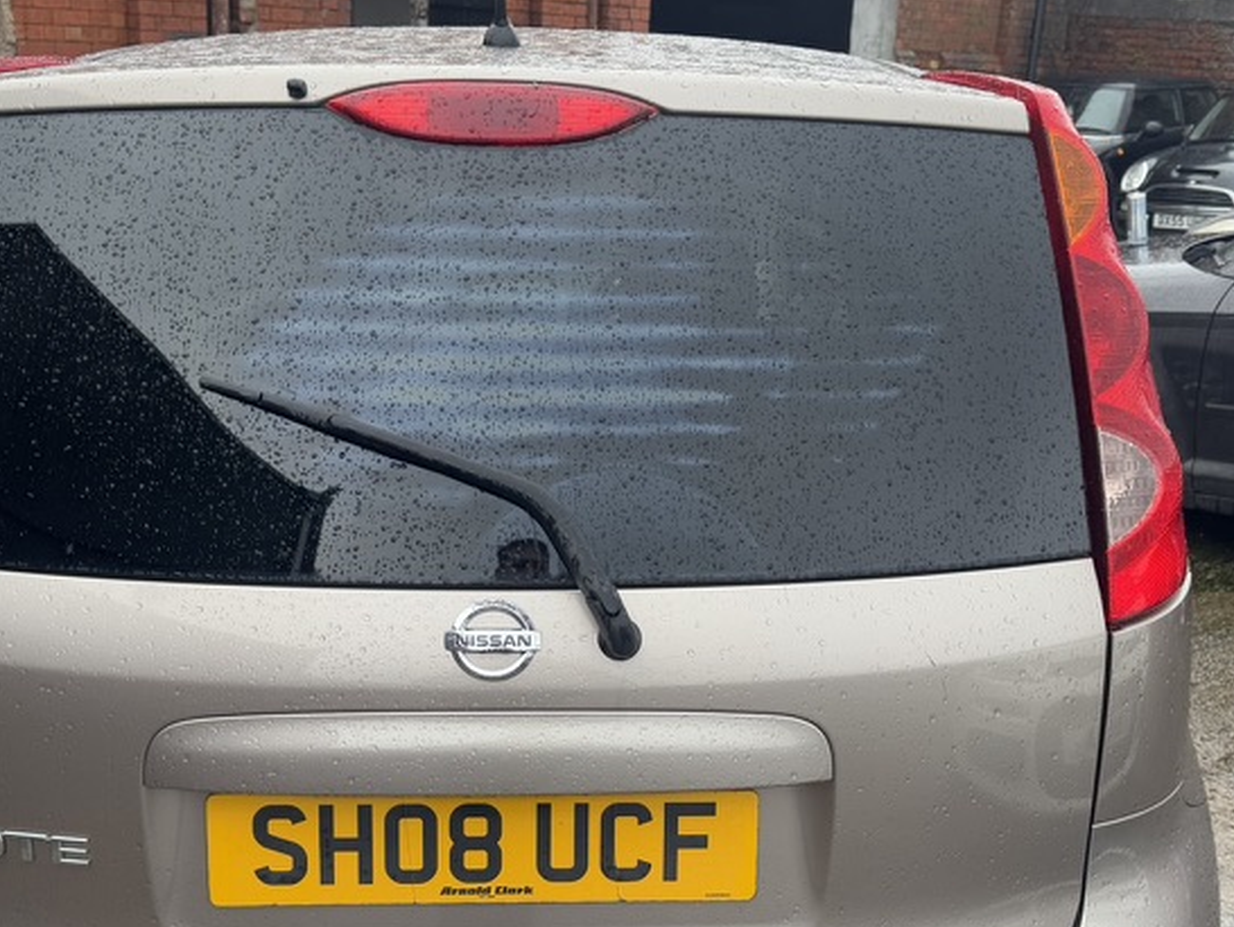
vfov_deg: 31.9
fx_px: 1605
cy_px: 629
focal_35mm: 45
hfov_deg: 42.1
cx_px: 626
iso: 64
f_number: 1.78
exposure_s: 1/159
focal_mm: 6.76
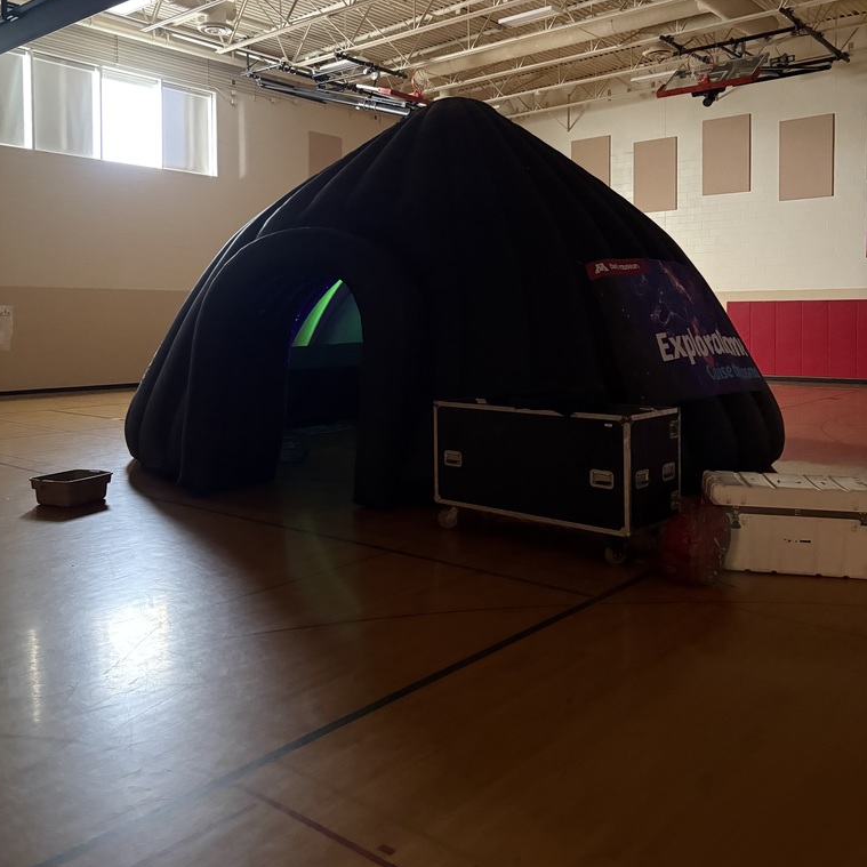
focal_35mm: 31
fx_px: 878
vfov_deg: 52.1
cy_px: 339
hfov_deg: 52.5
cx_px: 430
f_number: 1.6
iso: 800
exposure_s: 1/30
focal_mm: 5.96
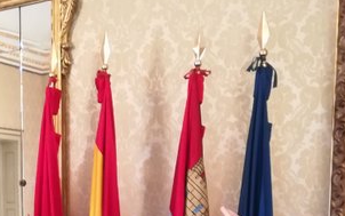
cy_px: 299
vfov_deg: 16.6
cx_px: 21
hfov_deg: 27.0
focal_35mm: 73
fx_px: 687
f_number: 2.2
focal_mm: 3.83
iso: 400
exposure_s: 1/33.3
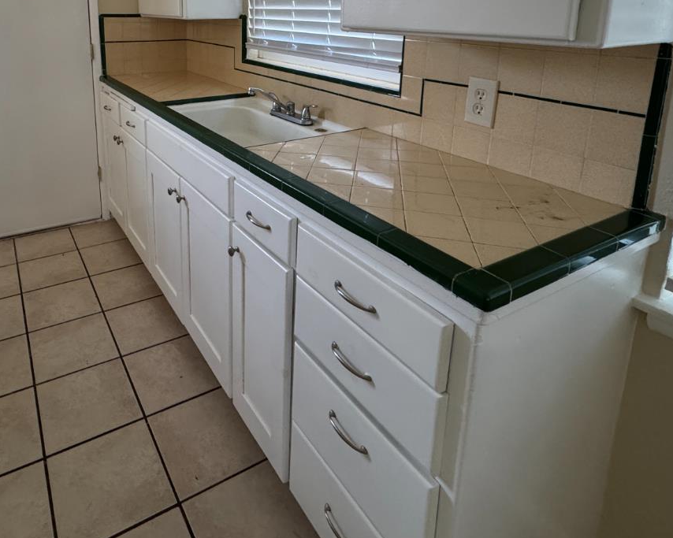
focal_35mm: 24
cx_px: 236
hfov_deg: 68.7
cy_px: 103
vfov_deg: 54.5
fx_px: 478
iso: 320
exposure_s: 1/83
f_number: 2.2
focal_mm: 2.22
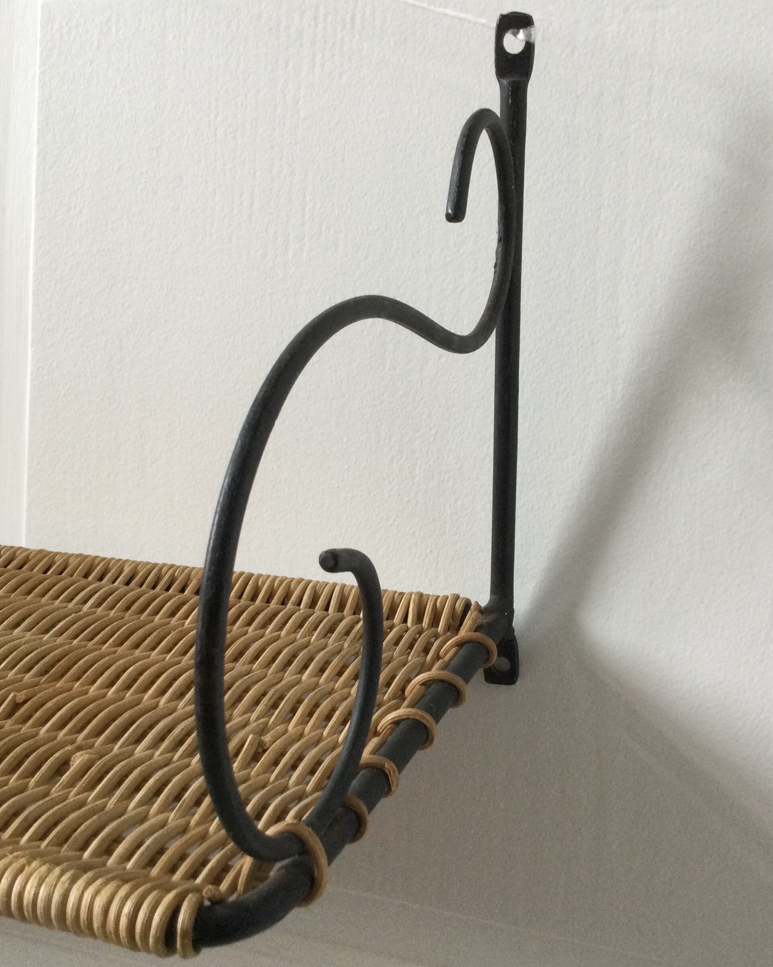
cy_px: 482
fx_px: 1173
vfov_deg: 44.8
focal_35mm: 41
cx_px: 434
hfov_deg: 36.4
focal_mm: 3.3
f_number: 2.4
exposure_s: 1/33
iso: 100
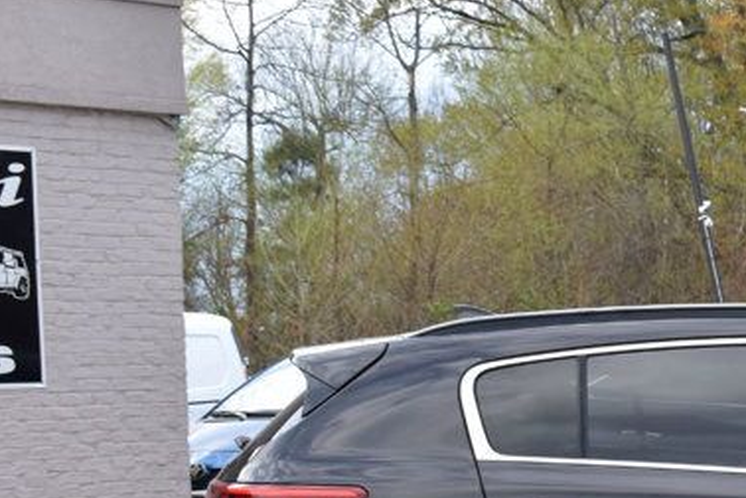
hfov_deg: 15.0
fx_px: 2694
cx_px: 1007
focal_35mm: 130
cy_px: 536
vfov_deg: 10.4
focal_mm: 32
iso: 400
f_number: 9
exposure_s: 1/160
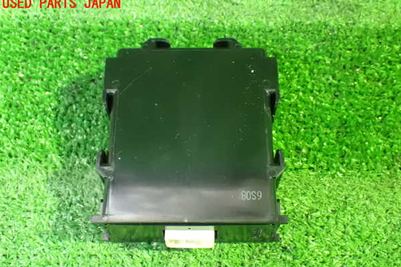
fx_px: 512
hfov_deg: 42.7
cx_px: 200
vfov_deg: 29.2
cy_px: 146
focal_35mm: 46
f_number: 2.9
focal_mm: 7.84
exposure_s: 1/20
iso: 1600
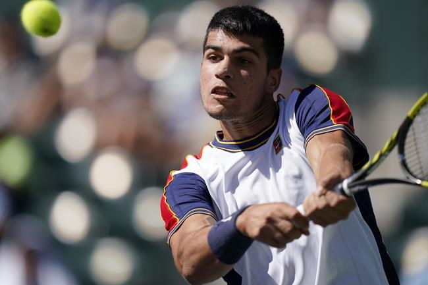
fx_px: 4754
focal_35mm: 400
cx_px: 214
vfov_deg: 3.4
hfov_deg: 5.2
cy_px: 142
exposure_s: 1/4000
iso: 200
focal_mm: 400
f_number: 2.8
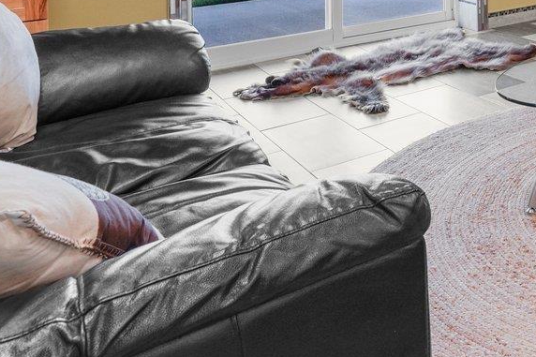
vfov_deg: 26.0
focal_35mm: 43
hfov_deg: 36.1
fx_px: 640
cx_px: 632
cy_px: -124
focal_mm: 12
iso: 400
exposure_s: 1/5
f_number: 8
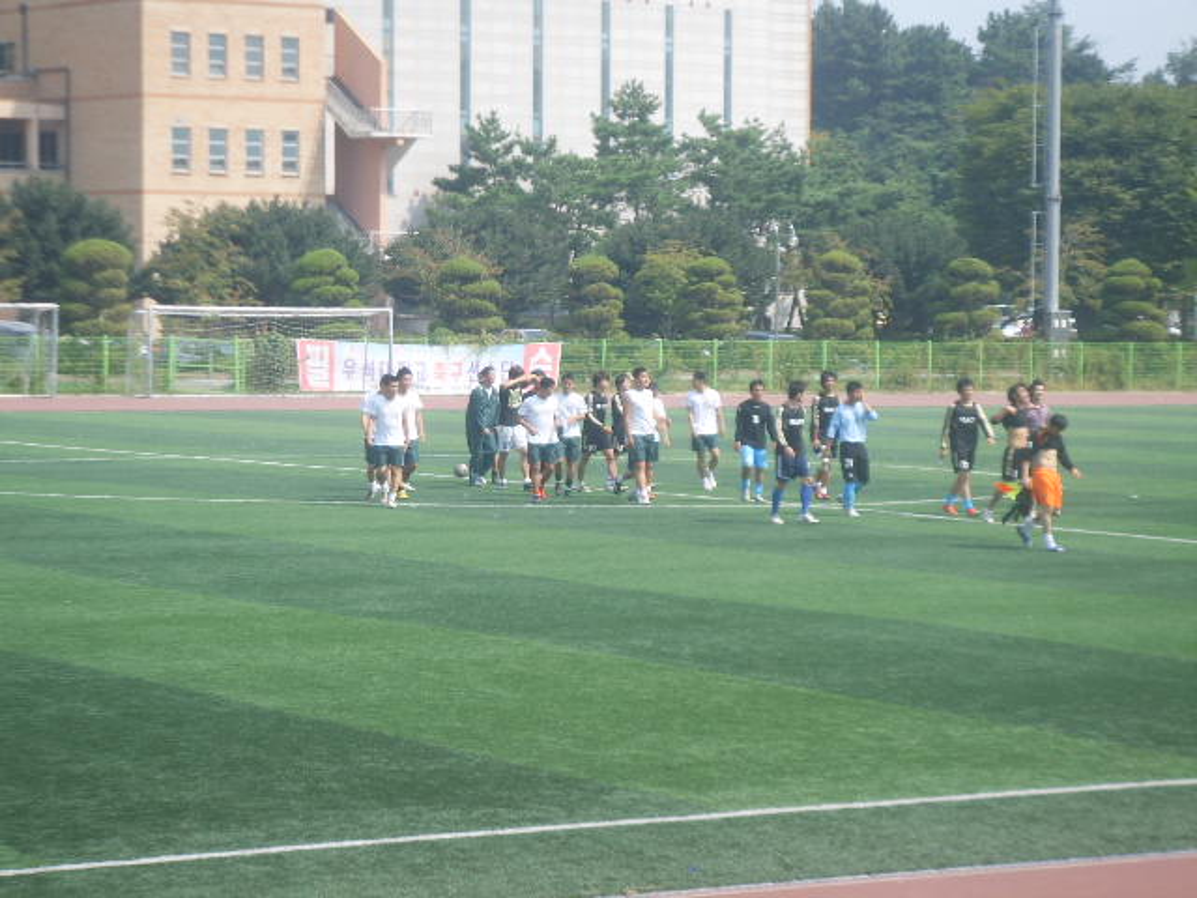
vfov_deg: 12.7
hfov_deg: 16.8
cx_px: 598
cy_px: 449
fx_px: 4046
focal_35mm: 117
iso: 50
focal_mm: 19.8
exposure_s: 1/350
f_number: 4.5
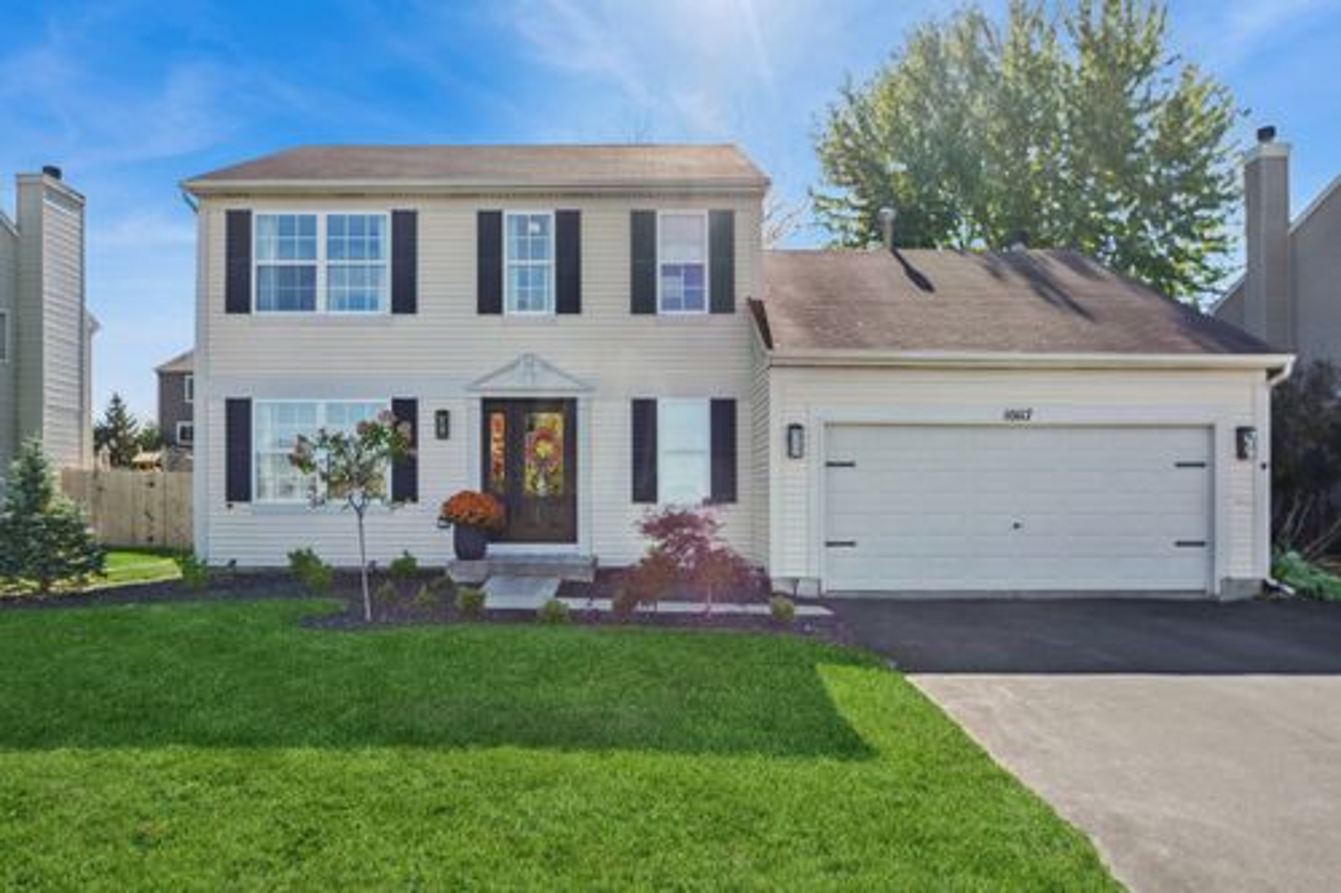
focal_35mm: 22
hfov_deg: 78.6
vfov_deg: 57.2
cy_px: 446
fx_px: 819
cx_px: 670
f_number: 8
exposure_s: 1/320
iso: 400
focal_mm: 15
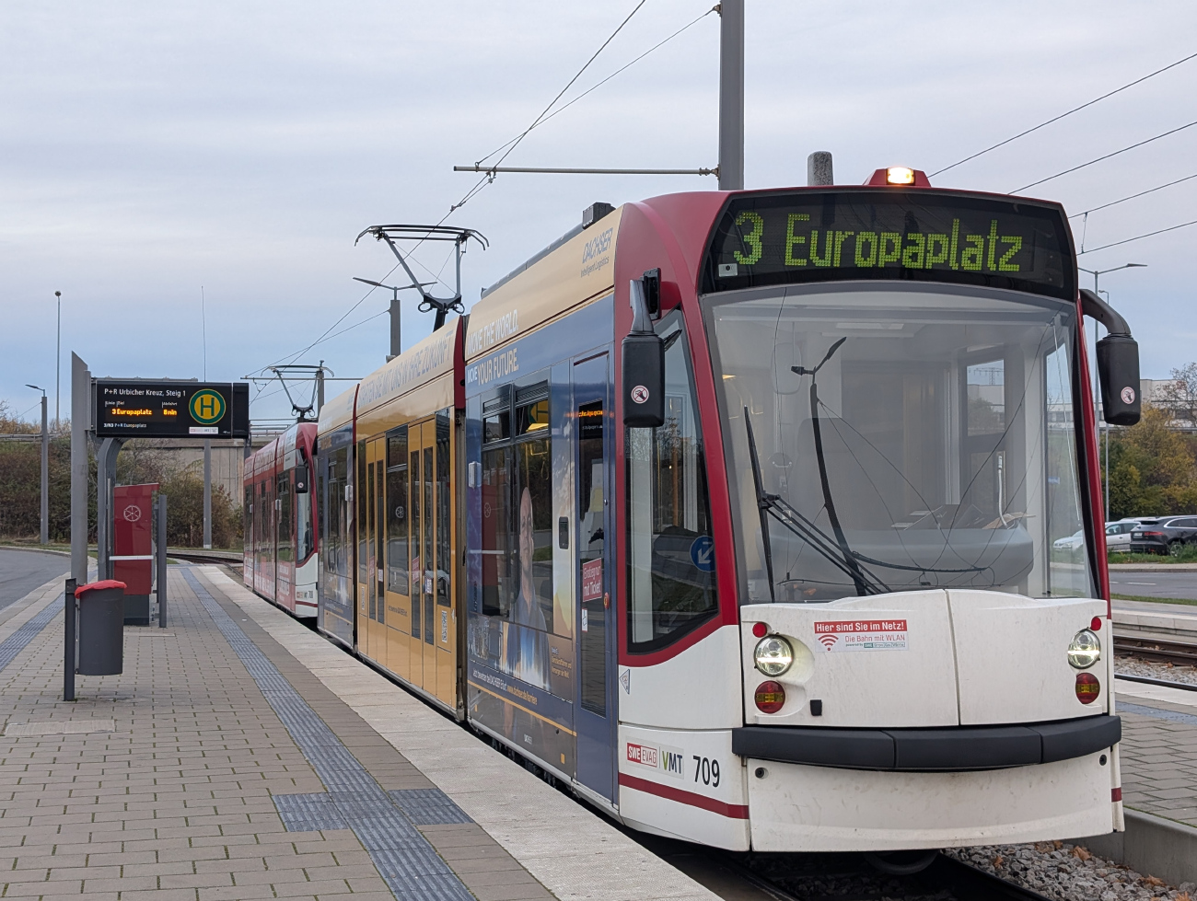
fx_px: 1697
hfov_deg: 38.9
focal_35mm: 49
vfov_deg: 29.8
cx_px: 598
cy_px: 450
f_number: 1.68
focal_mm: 6.9
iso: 41
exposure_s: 1/48.5
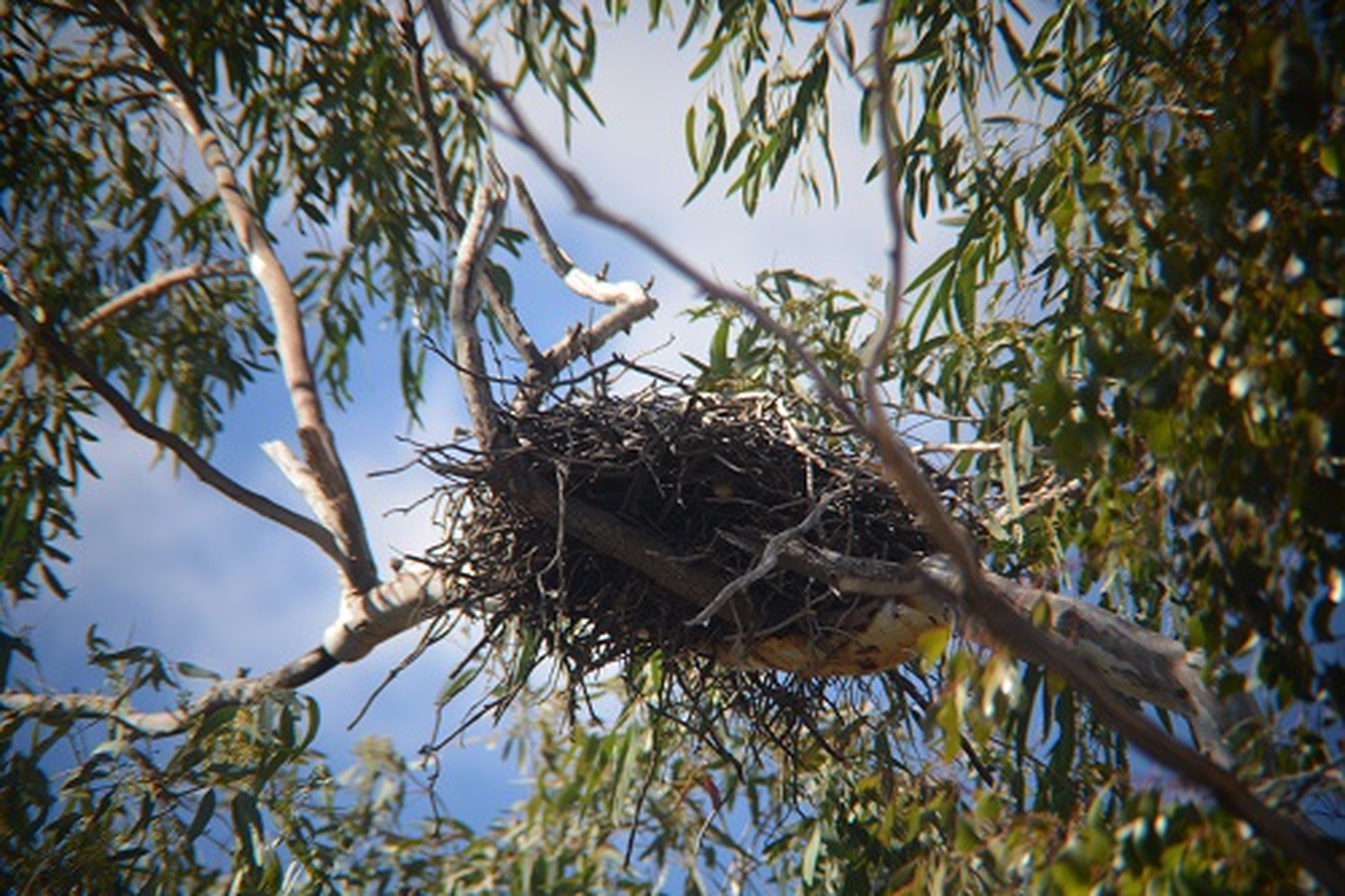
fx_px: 11204
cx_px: 672
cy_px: 448
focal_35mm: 300
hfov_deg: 6.9
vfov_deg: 4.6
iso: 450
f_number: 5.6
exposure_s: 1/1000
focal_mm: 200
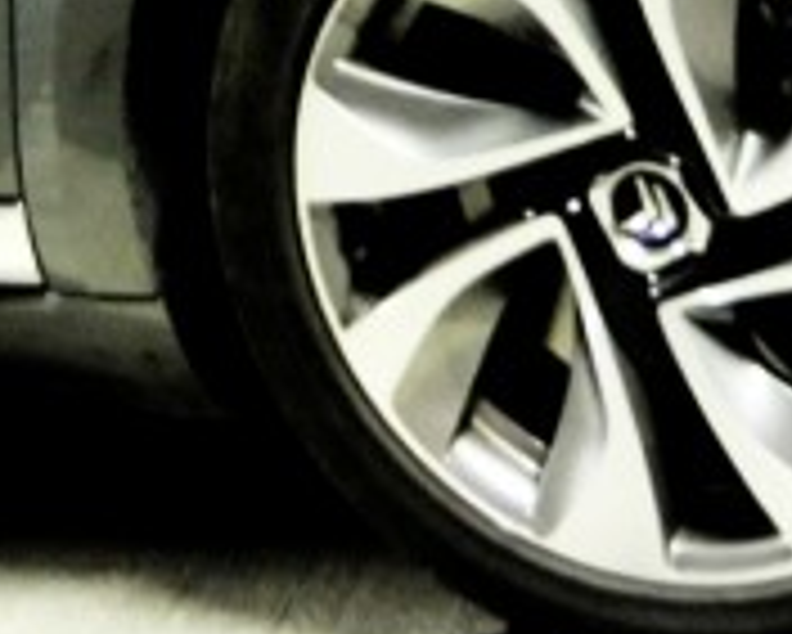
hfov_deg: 14.9
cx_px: 135
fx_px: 3002
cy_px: -546
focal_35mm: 128
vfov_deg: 11.2
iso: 3200
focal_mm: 24
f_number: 4
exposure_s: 1/20
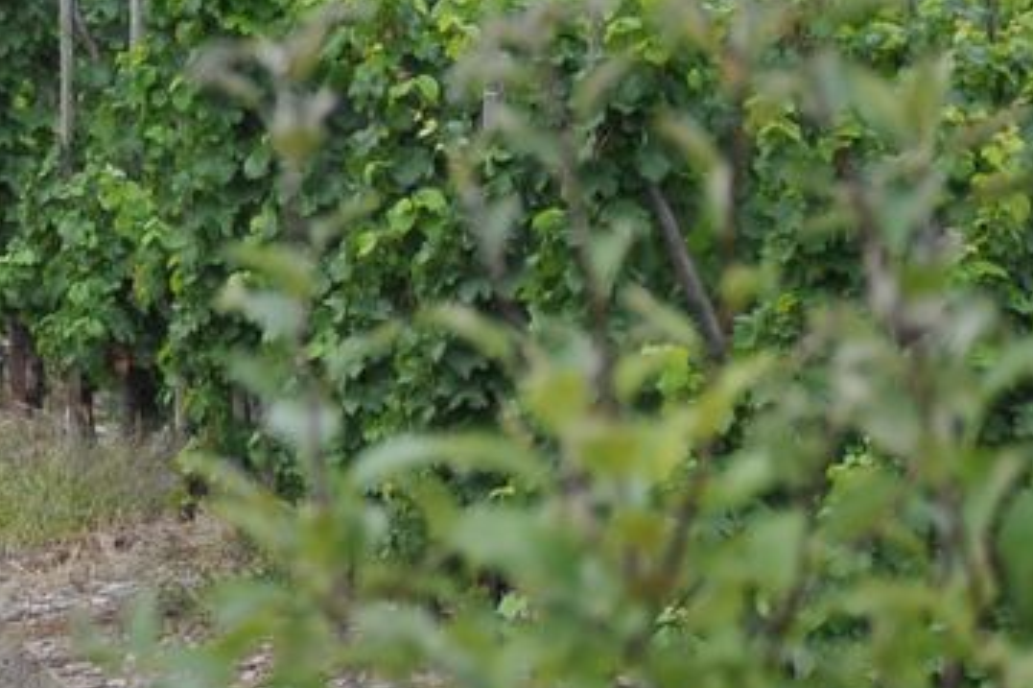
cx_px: -1154
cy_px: 320
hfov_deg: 2.9
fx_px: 20111
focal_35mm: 701
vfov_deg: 2.0
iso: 280
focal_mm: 105
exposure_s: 1/500
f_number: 5.6
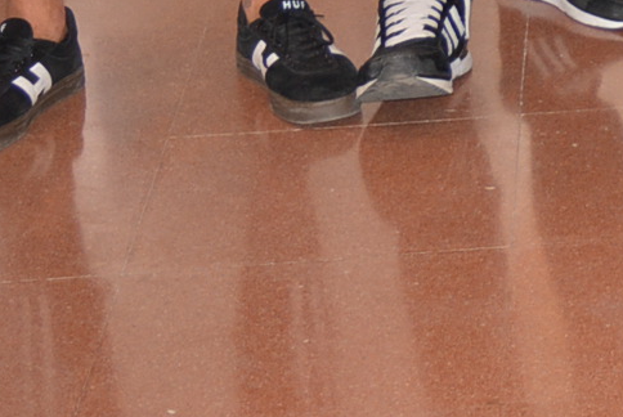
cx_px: 1533
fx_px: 3535
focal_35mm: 204
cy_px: -663
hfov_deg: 9.0
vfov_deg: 6.4
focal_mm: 22
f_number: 4
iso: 400
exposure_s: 1/60
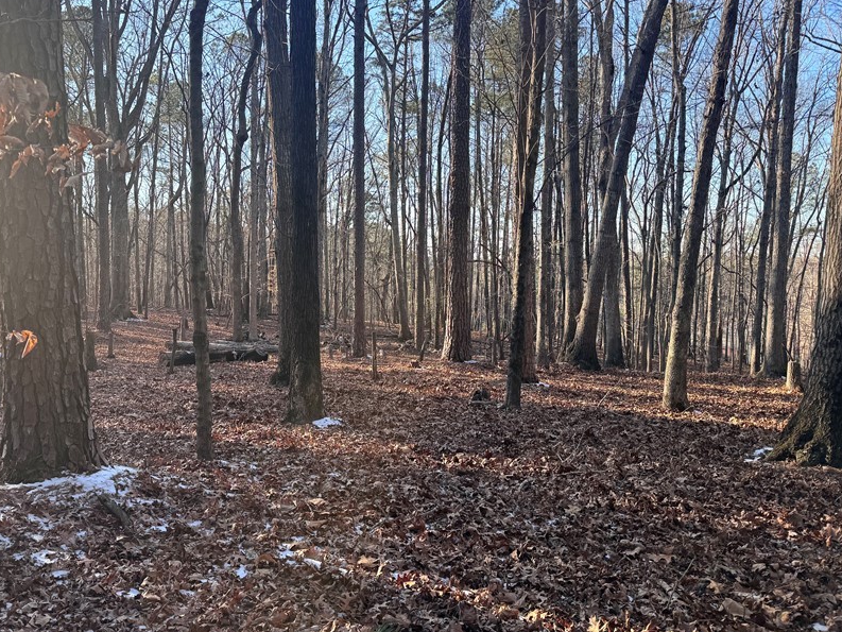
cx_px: 349
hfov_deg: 58.0
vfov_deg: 45.4
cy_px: 308
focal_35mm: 31
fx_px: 754
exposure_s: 1/639
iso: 80
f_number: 1.78
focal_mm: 6.76
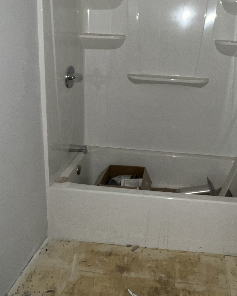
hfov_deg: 45.2
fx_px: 281
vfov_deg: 54.0
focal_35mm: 32
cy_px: 88
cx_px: 156
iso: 100
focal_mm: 1.57
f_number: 1.8
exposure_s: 1/34
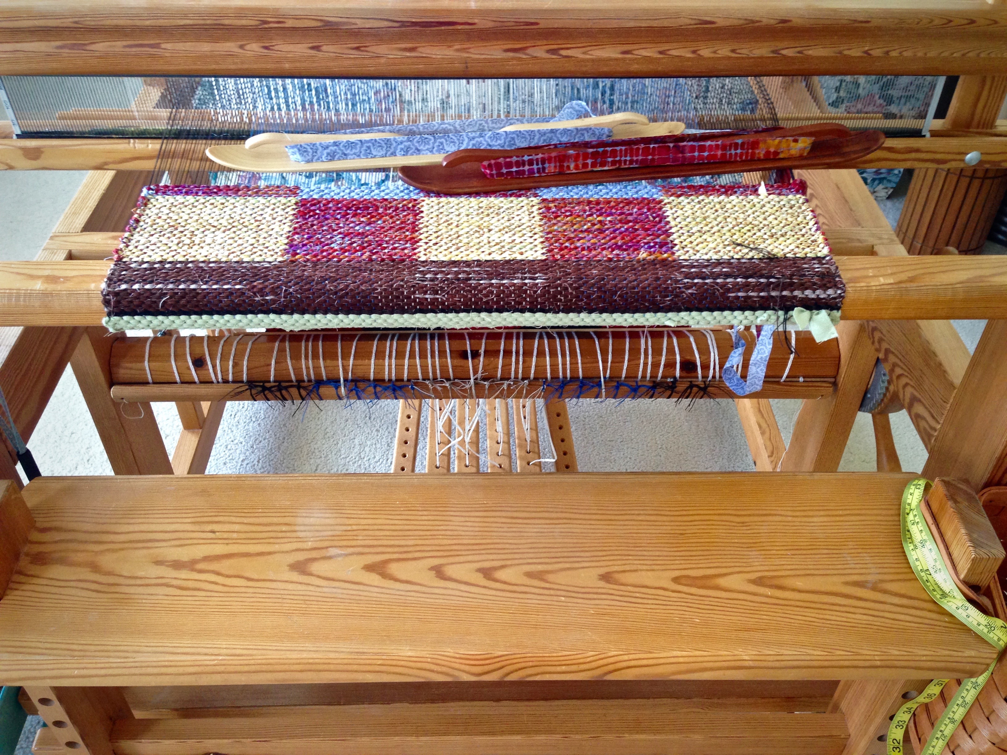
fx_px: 960
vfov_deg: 42.9
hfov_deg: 55.4
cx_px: 504
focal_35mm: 33
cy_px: 378
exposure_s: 1/20
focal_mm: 4.12
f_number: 2.4
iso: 125
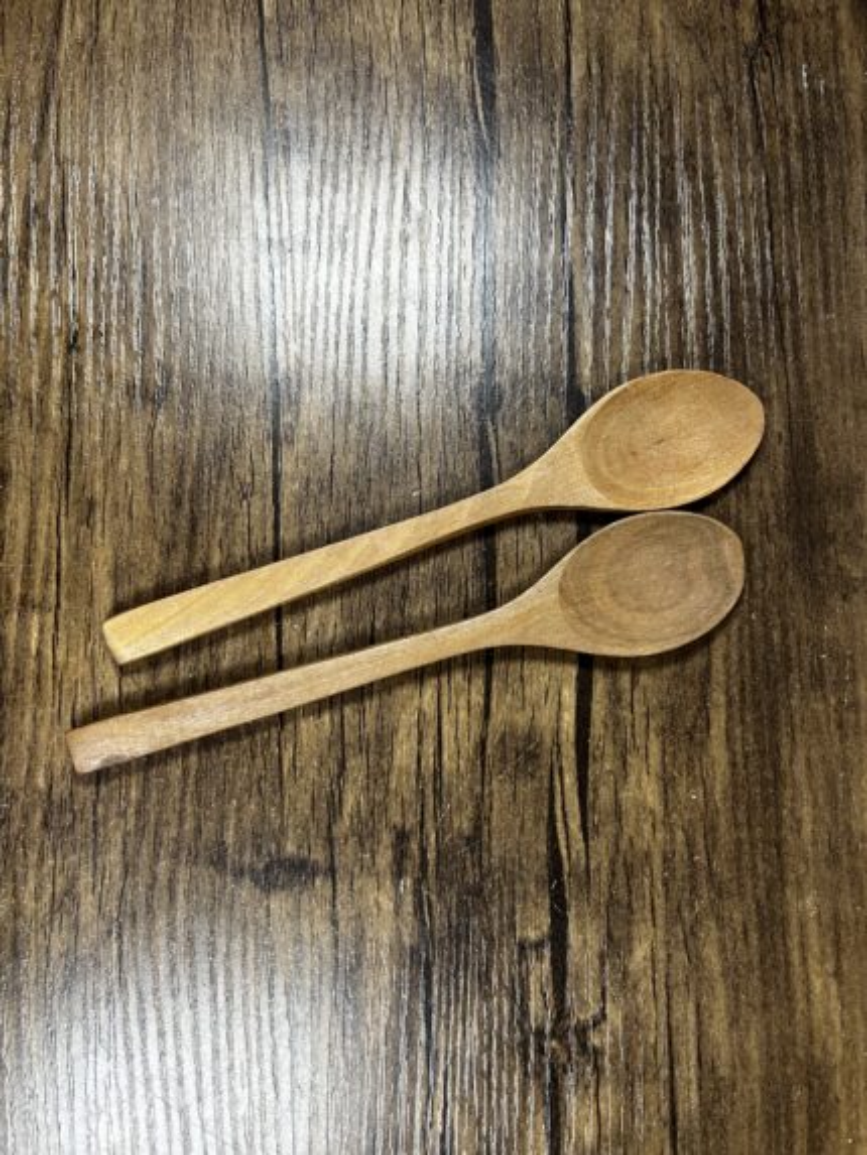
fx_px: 868
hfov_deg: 53.1
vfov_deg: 67.3
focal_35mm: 26
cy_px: 578
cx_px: 434
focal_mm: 5.7
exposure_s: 1/91
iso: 125
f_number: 1.5
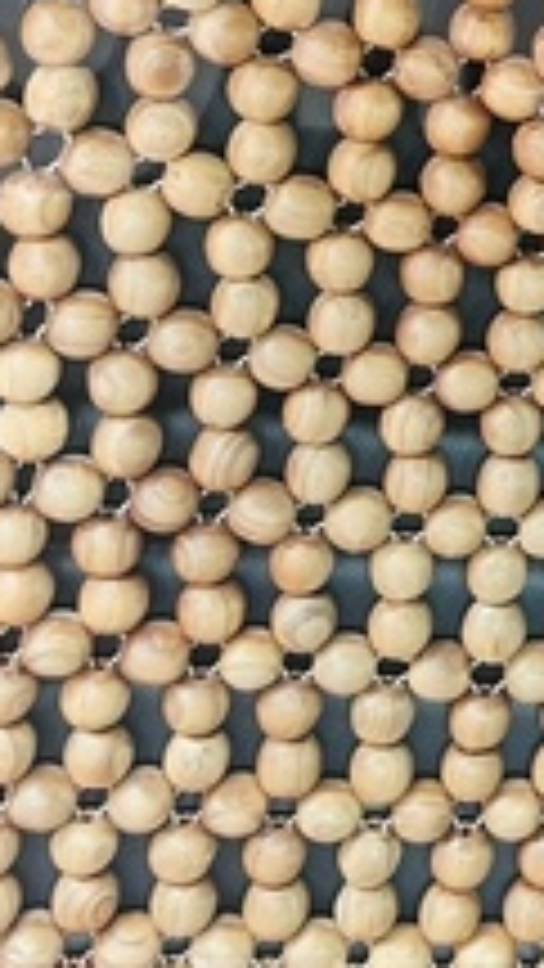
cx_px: 944
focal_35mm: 79
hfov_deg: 13.8
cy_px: 23
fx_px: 2025
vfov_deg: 25.6
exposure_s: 1/60
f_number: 1.5
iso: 160
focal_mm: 5.7
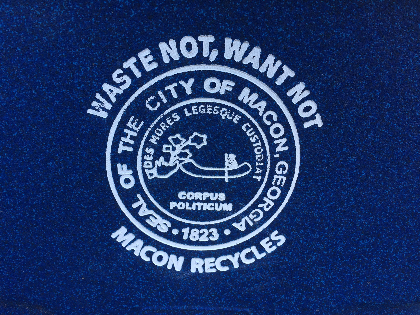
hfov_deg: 61.7
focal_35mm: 29
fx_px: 352
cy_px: 158
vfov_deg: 48.2
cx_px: 210
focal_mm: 4.15
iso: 40
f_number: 2.2
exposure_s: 1/120
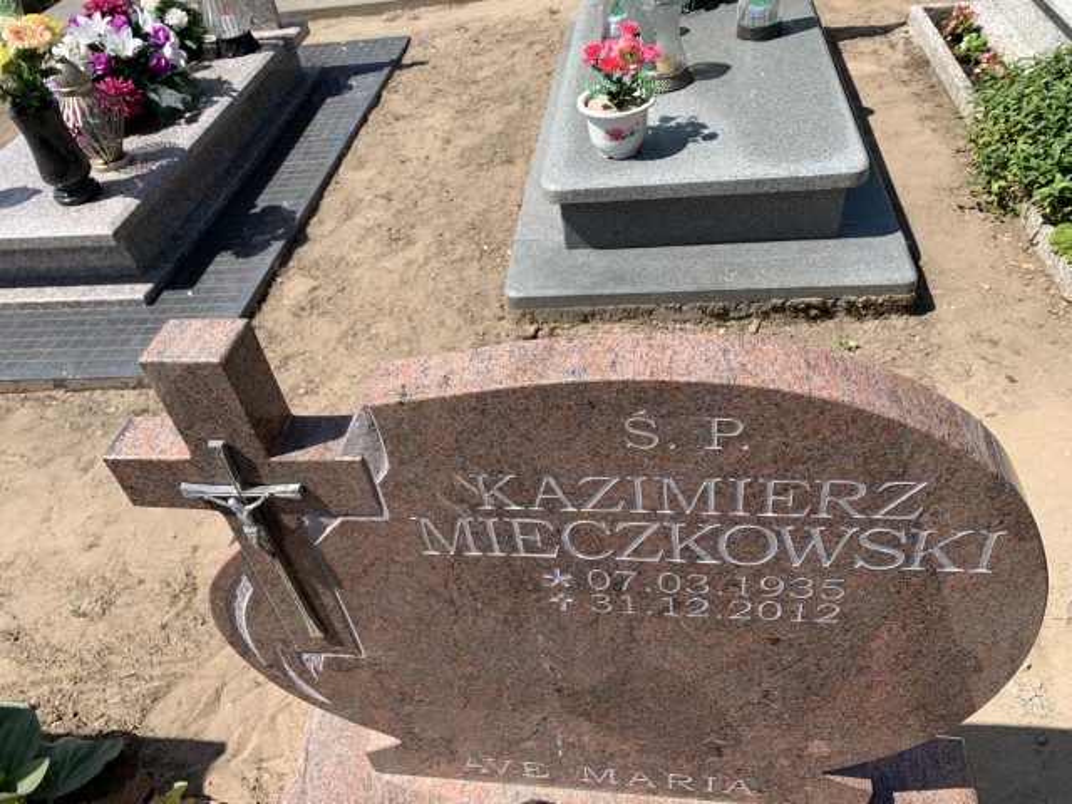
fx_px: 805
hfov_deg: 67.3
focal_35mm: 26
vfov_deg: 53.1
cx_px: 536
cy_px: 402
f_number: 1.8
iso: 25
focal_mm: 4.25
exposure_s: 1/1992
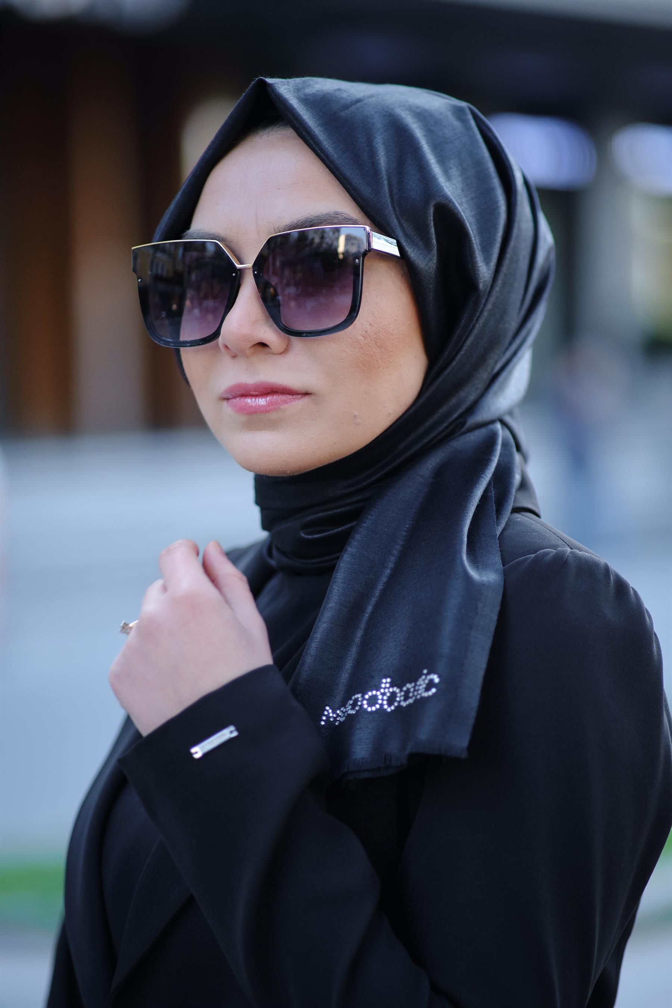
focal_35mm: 128
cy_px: 504
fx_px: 3584
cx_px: 336
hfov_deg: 10.7
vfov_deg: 16.0
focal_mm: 85
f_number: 1.8
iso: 500
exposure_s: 1/500
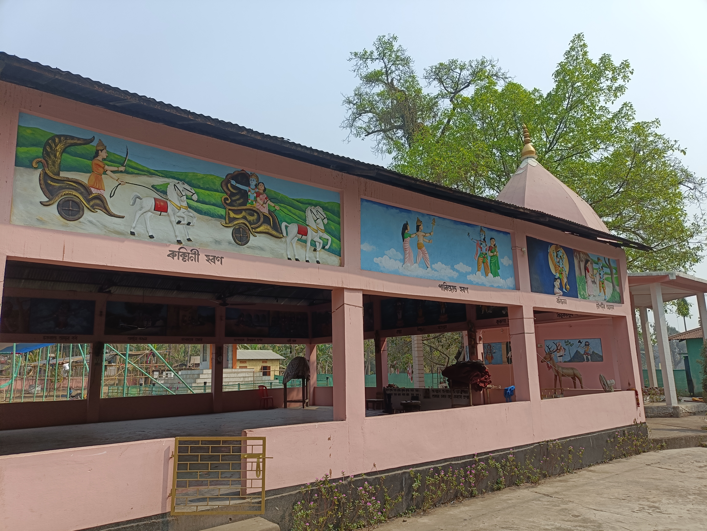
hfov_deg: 69.4
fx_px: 511
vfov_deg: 54.9
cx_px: 354
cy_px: 266
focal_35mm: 25
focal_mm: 4.7
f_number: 1.7
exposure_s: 1/739
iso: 64
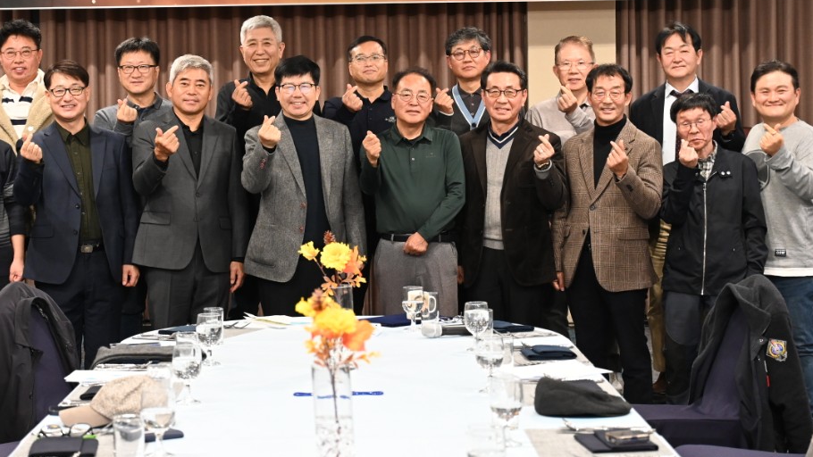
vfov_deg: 15.5
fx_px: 1682
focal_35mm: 78
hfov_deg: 27.1
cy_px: 181
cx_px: 329
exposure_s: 1/100
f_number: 4
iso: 3200
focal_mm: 53
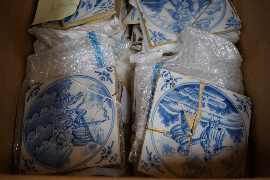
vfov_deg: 29.9
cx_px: 135
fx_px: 337
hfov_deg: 43.6
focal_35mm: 45
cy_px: 90
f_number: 5.6
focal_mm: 30
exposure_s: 1/125
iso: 1250
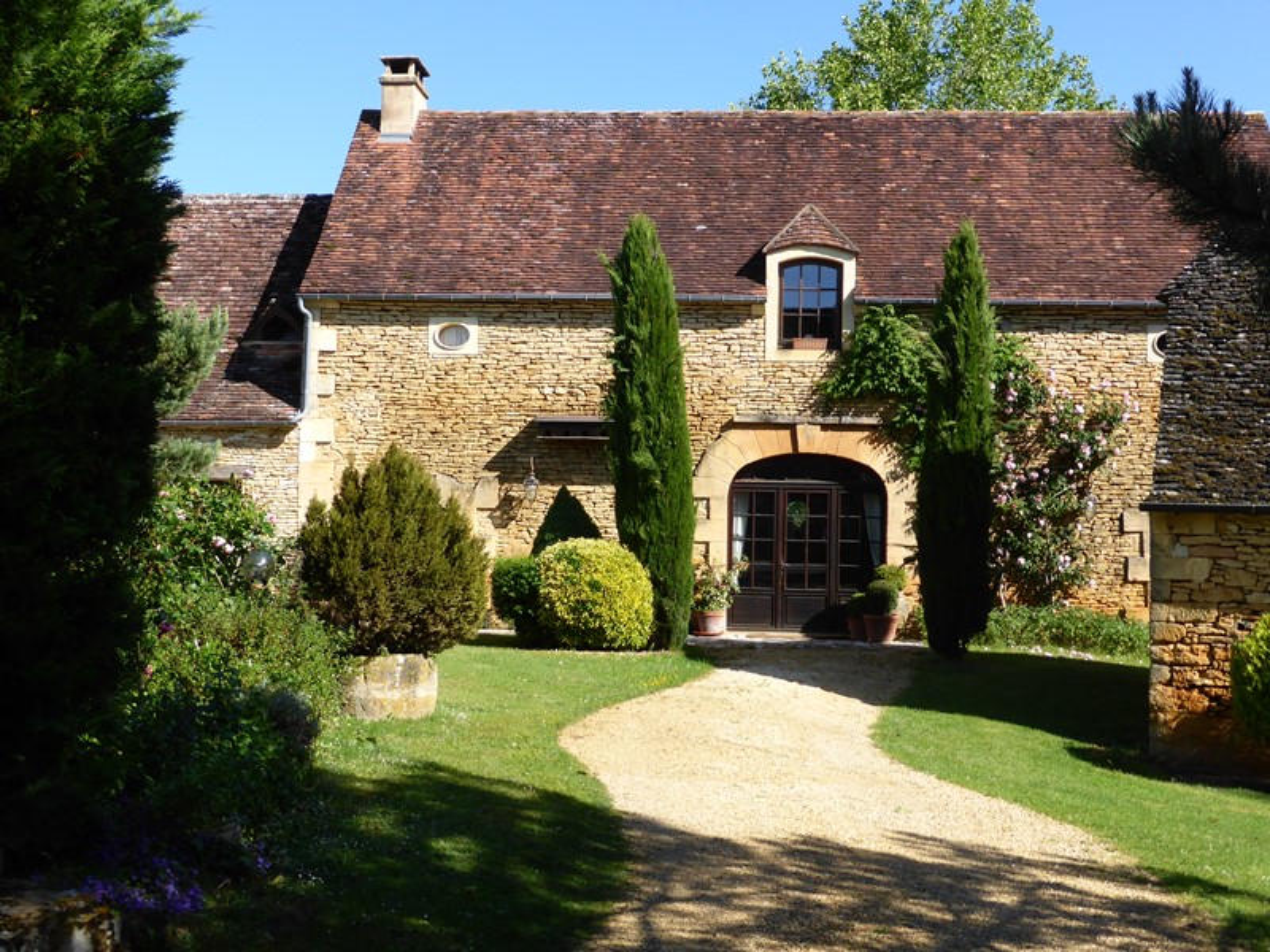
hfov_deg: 43.9
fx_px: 1578
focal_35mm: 43
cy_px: 476
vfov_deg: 33.6
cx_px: 635
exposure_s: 1/500
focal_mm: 7.4
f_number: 3.9
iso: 100
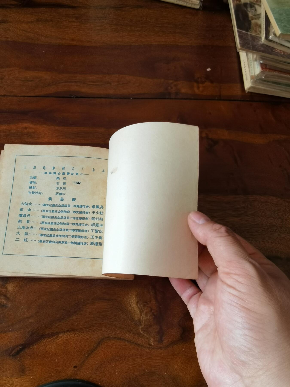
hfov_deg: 51.4
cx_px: 145
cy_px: 194
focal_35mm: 27
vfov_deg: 65.3
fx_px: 302
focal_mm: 2.26
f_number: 2.2
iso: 64
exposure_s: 1/60
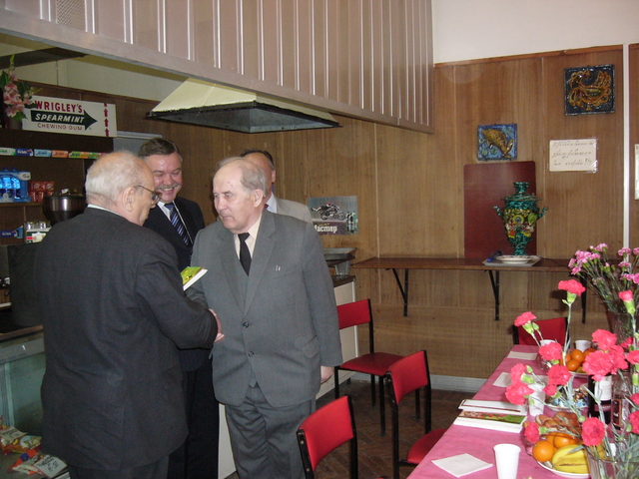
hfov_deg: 52.6
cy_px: 240
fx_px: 646
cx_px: 320
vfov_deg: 40.7
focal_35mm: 35
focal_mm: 5.8
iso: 300
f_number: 2.8
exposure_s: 1/60
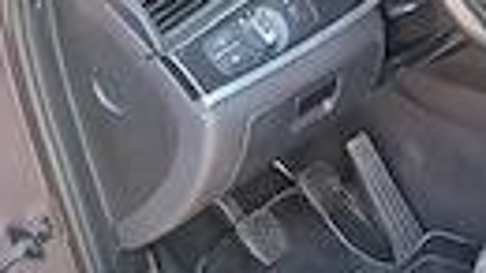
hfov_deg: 25.4
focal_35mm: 77
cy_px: 67
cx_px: 542
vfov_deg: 15.6
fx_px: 992
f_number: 1.8
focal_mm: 5.54
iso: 40
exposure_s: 1/110
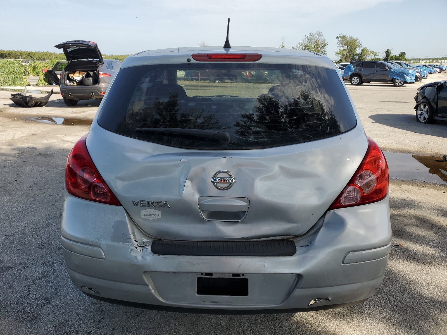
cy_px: 168
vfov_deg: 53.1
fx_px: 336
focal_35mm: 26
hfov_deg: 67.3
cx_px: 224
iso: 50
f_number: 1.5
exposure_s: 1/2000
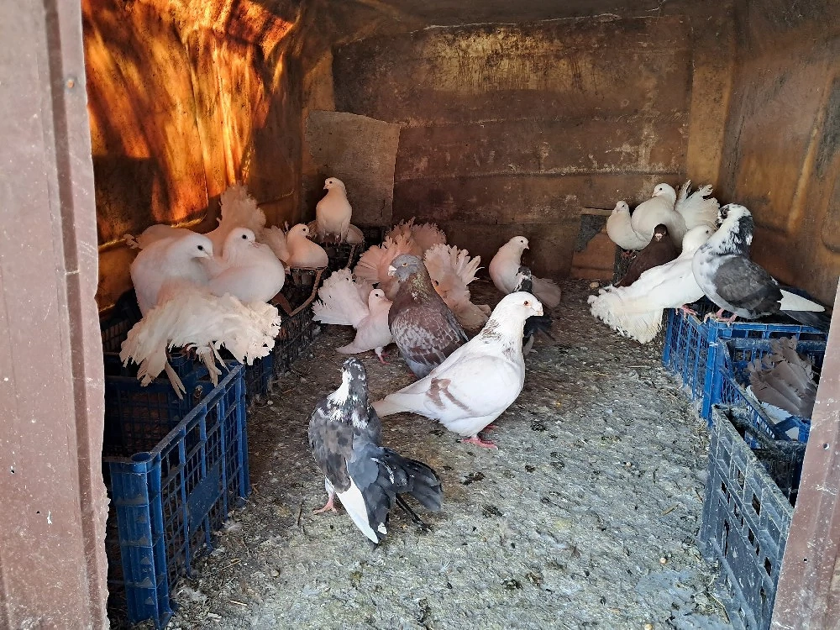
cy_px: 315
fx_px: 655
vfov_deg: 51.4
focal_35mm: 27
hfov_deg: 65.3
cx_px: 420
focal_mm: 4
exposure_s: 1/50
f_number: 1.8
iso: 320
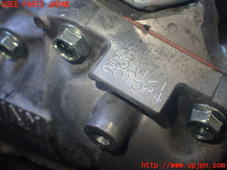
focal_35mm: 41
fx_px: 269
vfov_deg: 35.1
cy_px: 85
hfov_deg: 45.8
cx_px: 114
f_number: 2.8
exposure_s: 1/160
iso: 320
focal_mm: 7.31
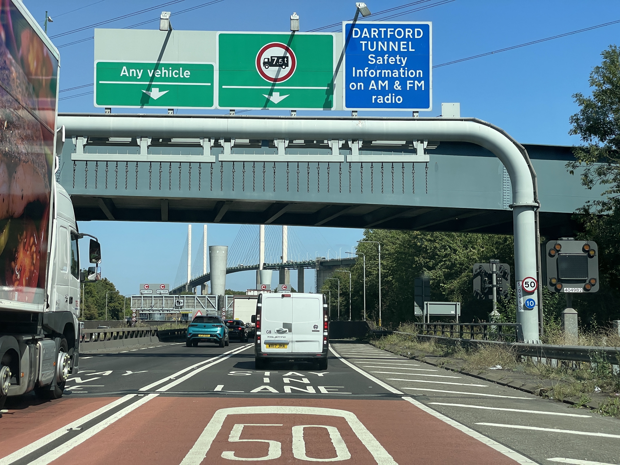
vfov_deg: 28.0
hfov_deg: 36.8
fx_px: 931
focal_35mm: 52
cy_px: 232
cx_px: 310
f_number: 2
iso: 25
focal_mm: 6
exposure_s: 1/1410
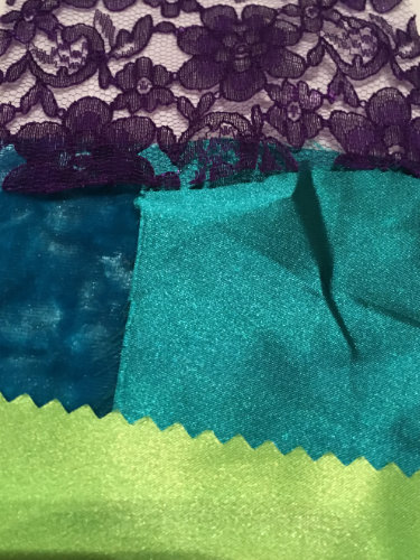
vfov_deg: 61.7
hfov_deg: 48.2
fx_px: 469
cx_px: 210
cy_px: 280
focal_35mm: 29
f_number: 2.2
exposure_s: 1/15
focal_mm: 4.2
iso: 250
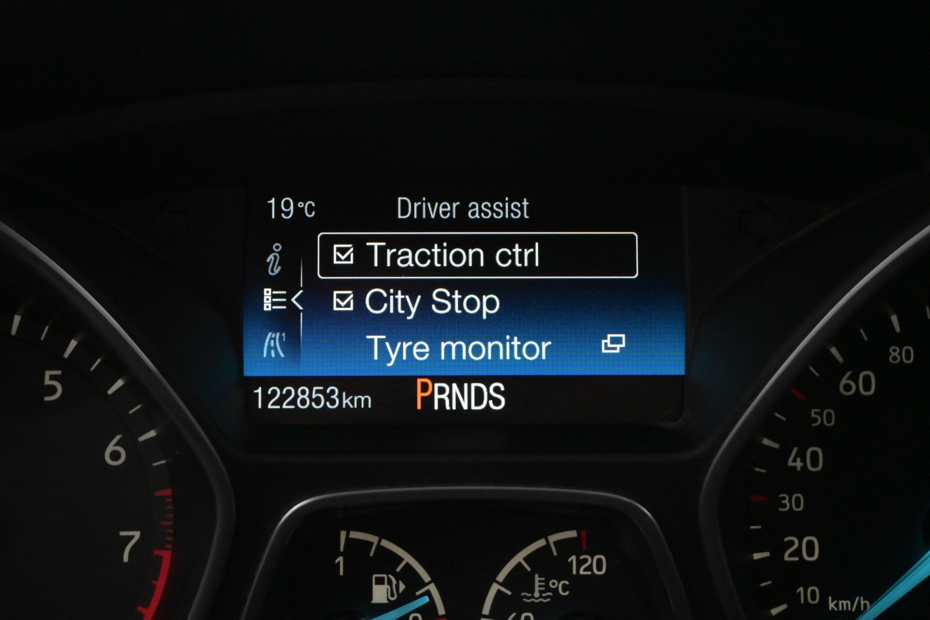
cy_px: 310
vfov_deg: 20.6
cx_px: 465
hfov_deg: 30.5
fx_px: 1705
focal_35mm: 66
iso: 5600
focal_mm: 44
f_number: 6
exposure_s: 1/80
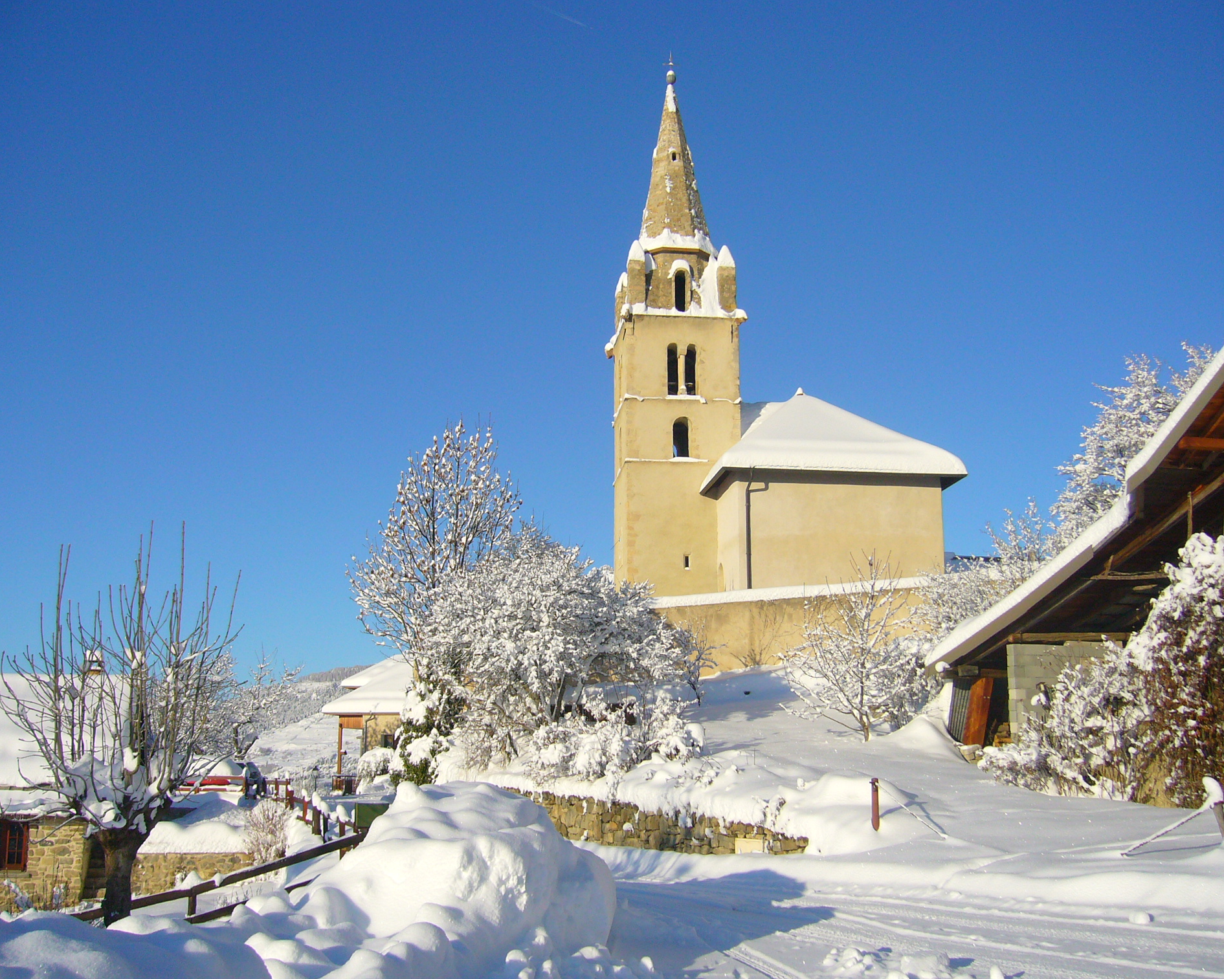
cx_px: 614
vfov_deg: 40.1
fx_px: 1340
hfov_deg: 49.1
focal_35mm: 37
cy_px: 496
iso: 100
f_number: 5.6
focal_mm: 5.8
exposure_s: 1/800
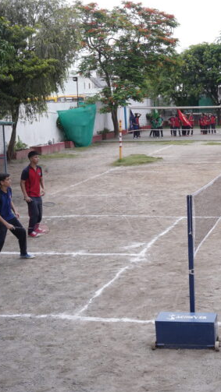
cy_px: 197
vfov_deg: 37.2
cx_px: 251
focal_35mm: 56
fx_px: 583
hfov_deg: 20.3
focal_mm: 35
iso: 1000
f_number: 14
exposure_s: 1/200
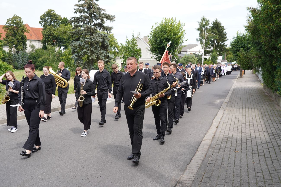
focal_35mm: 36
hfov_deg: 53.1
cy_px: 94
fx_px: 281
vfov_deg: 36.9
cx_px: 140
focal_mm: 36
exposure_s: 1/200
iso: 100
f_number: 5.6
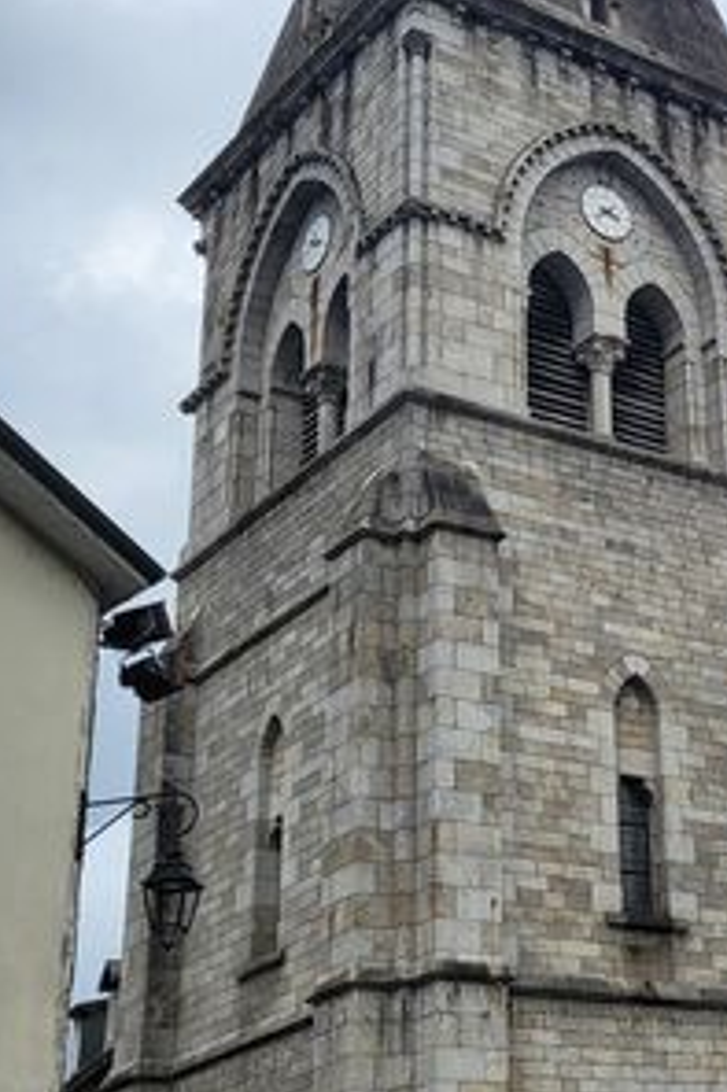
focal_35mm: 64
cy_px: 443
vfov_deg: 31.4
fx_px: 1941
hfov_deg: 20.0
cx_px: 865
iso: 50
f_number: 1.8
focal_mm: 4.25
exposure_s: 1/3034
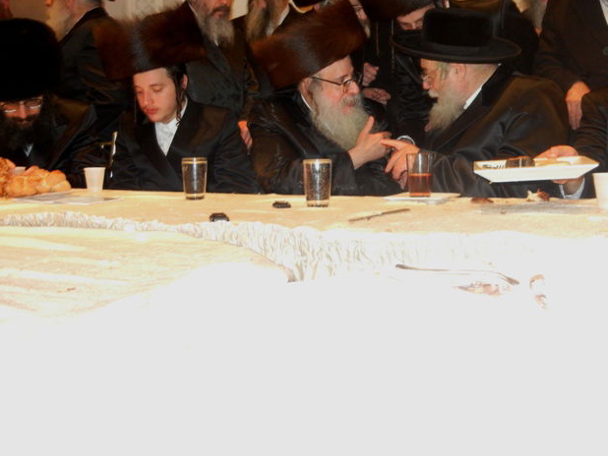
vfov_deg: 32.7
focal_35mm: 44
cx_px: 372
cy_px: 172
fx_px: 773
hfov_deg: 42.7
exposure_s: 1/30
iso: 418
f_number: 3.6
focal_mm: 6.2
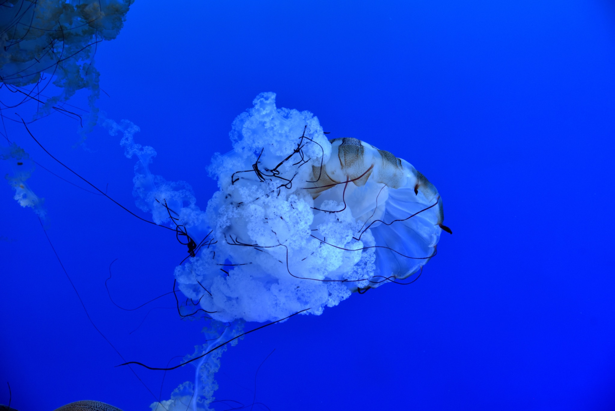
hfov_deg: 34.5
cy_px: 206
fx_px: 991
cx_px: 308
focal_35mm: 58
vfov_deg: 23.4
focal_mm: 58
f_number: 4.5
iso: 1250
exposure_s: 1/200
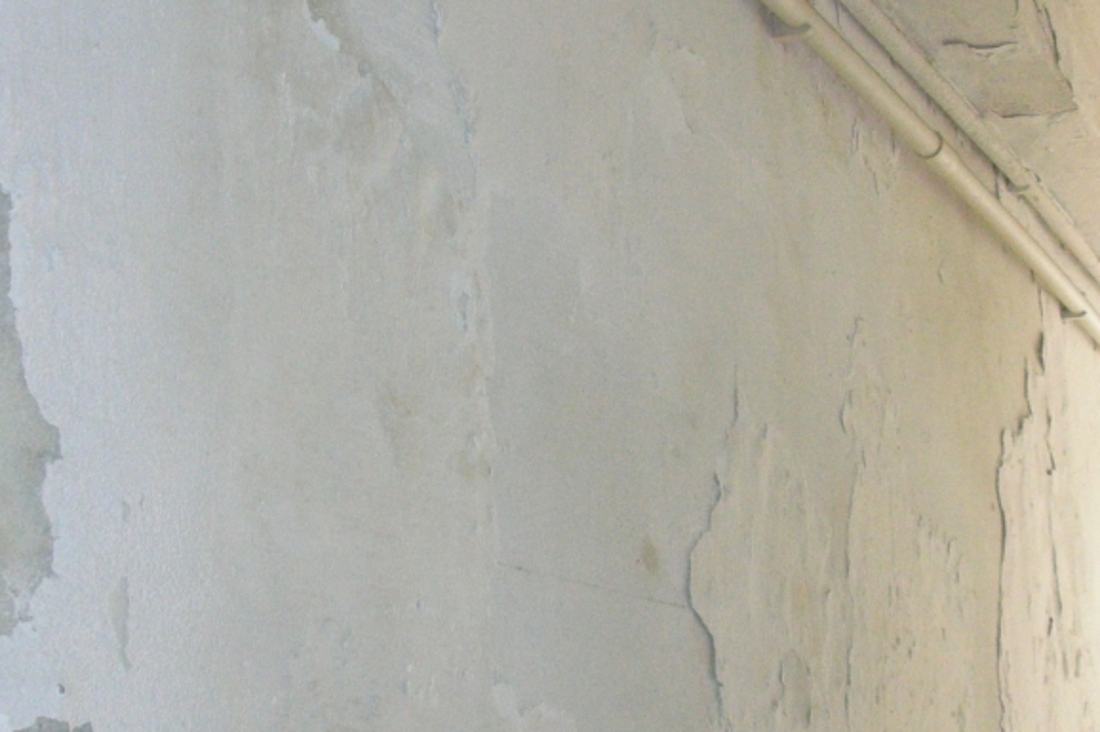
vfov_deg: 21.6
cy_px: 359
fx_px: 1924
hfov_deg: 31.9
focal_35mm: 63
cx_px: 470
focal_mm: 5.8
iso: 400
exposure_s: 1/54
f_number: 3
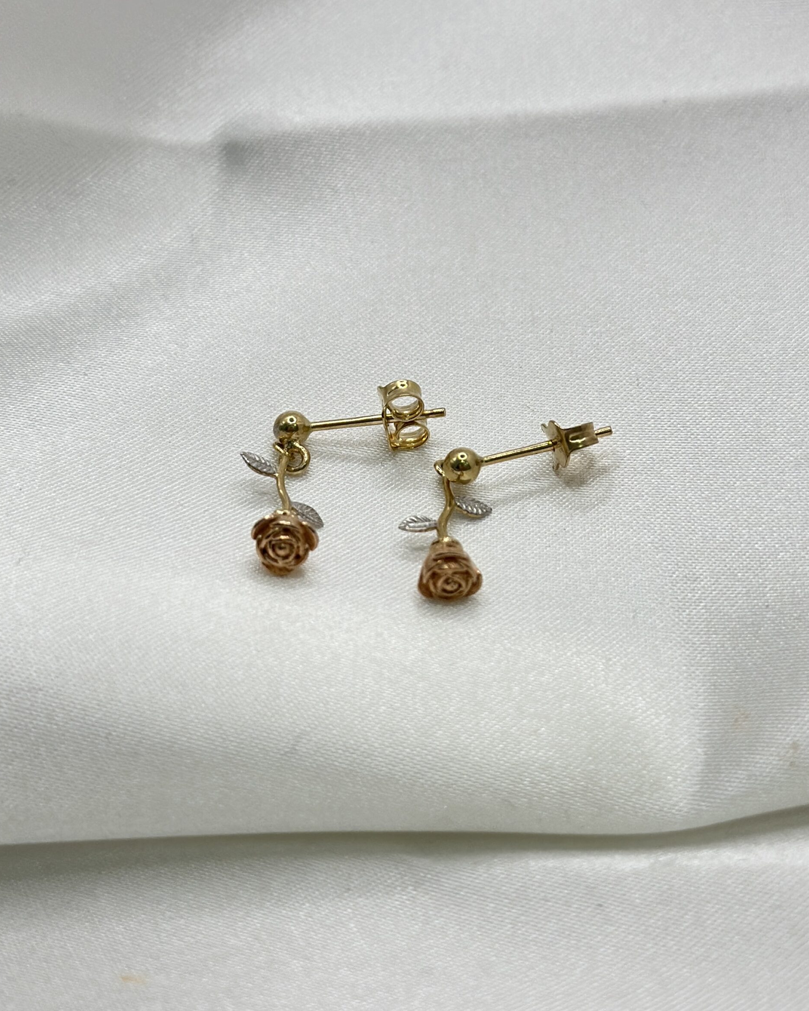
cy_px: 515
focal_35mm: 51
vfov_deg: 36.7
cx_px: 408
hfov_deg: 29.7
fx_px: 1527
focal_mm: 6.86
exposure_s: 1/1242
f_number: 1.78
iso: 80
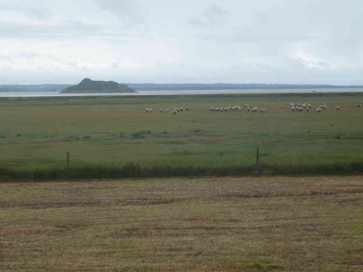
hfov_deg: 16.6
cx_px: 182
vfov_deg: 12.5
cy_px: 136
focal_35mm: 119
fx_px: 1248
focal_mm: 13
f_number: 4.3
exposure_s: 1/200
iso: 100
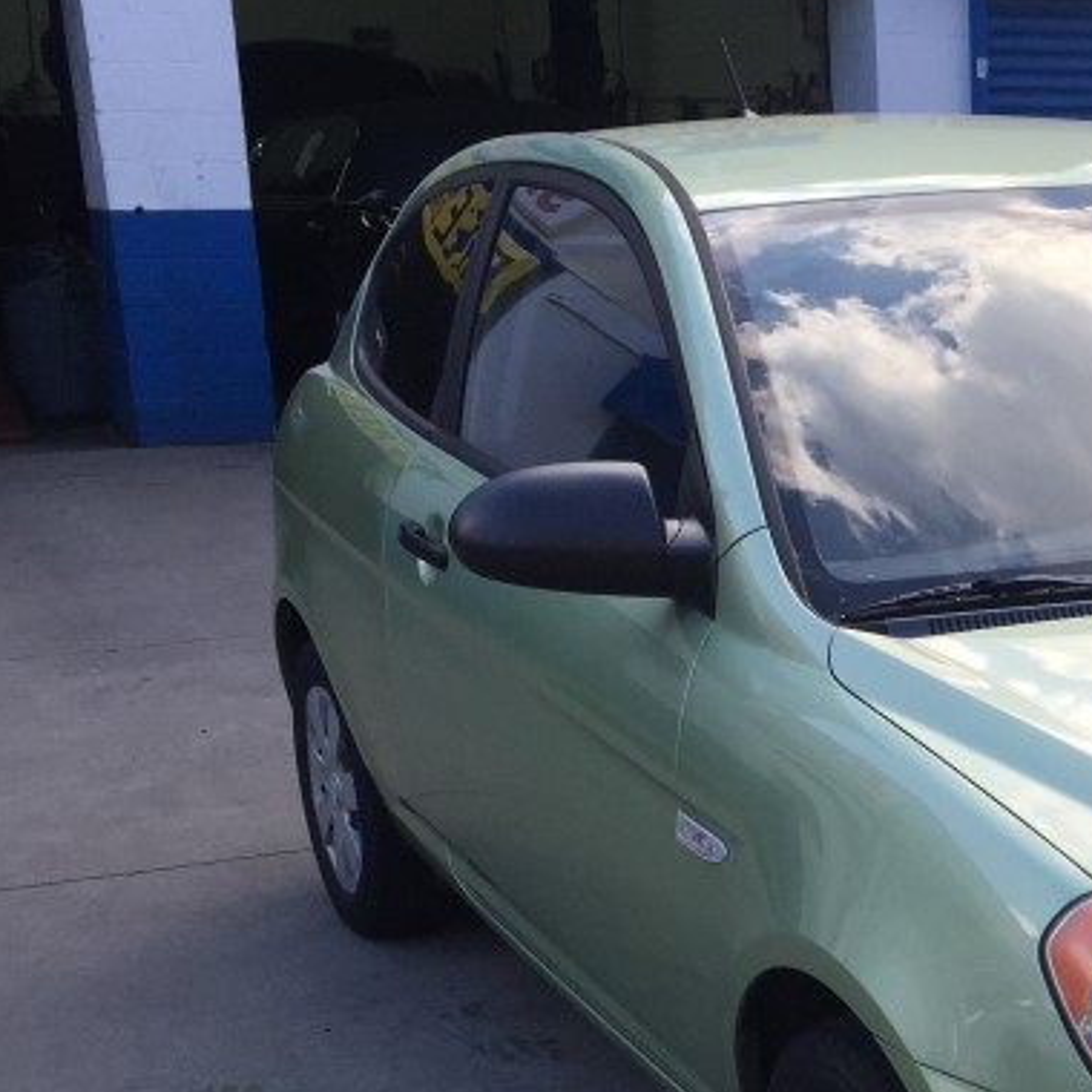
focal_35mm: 69
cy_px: 1046
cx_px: 1181
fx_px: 2463
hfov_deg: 23.6
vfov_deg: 24.1
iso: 32
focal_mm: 4.15
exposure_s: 1/807
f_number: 2.2
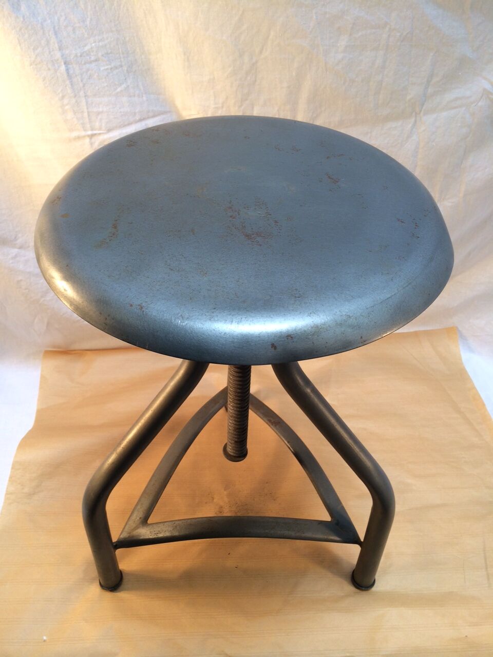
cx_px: 246
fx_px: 551
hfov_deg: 48.2
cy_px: 328
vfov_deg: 61.7
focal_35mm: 29
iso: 50
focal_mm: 4.15
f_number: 2.2
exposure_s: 1/50
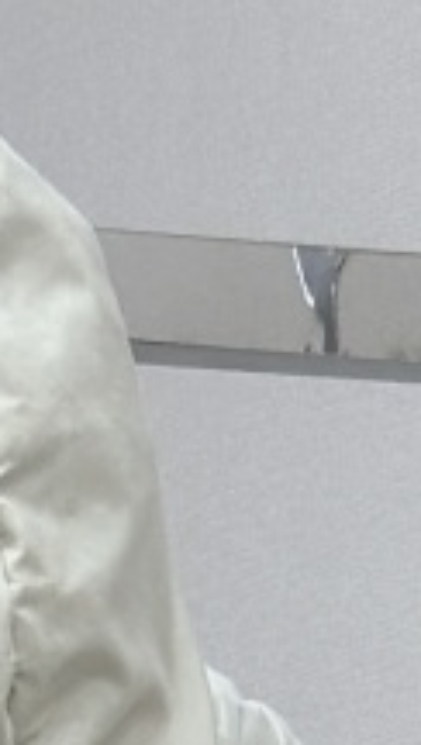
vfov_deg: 5.8
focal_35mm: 348
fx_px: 6885
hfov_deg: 3.5
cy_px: 2201
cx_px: -304
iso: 80
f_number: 1.78
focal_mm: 6.86
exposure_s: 1/363
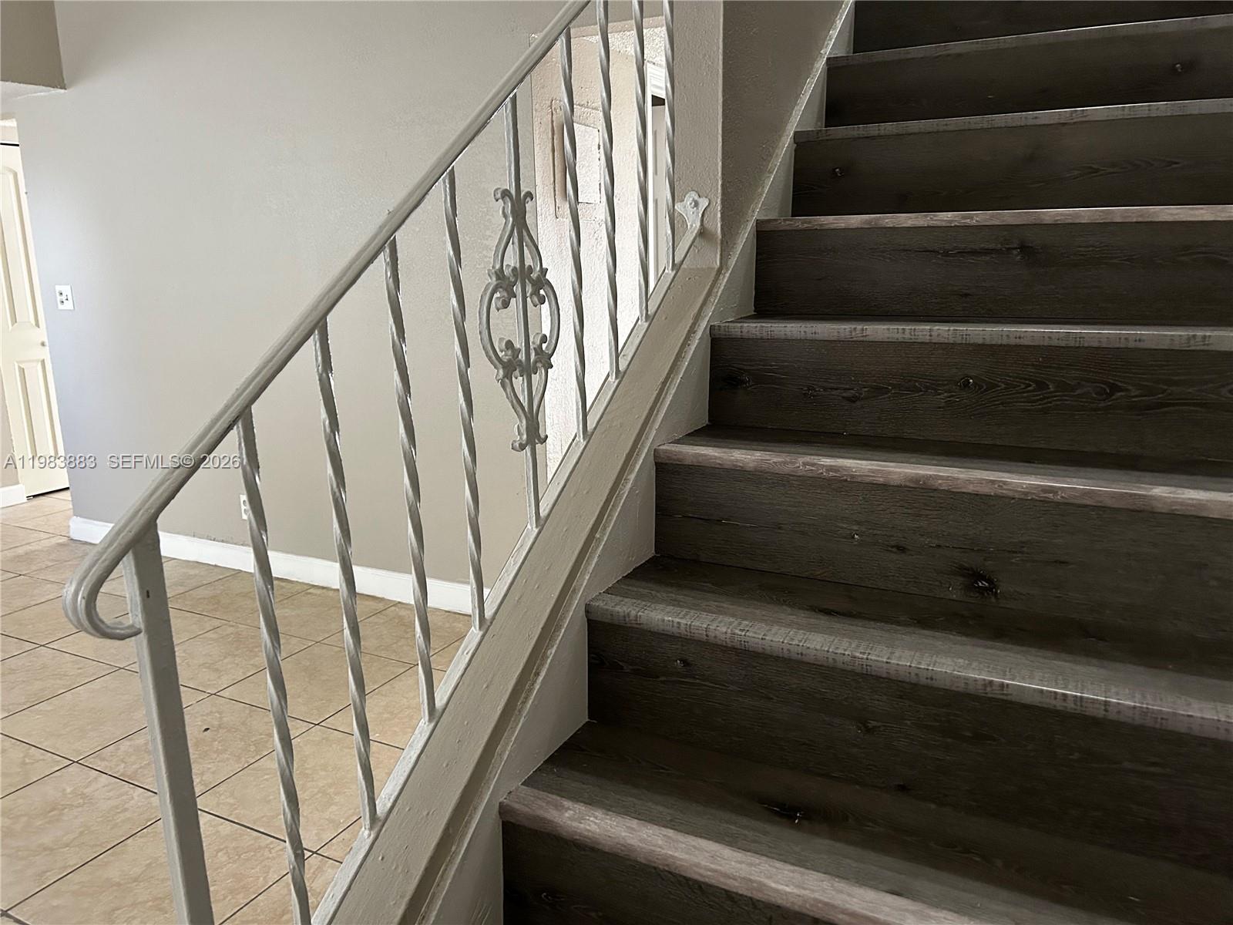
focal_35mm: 26
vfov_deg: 53.1
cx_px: 616
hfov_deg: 67.3
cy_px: 462
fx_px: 926
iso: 400
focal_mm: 5.7
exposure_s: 1/60
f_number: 1.5
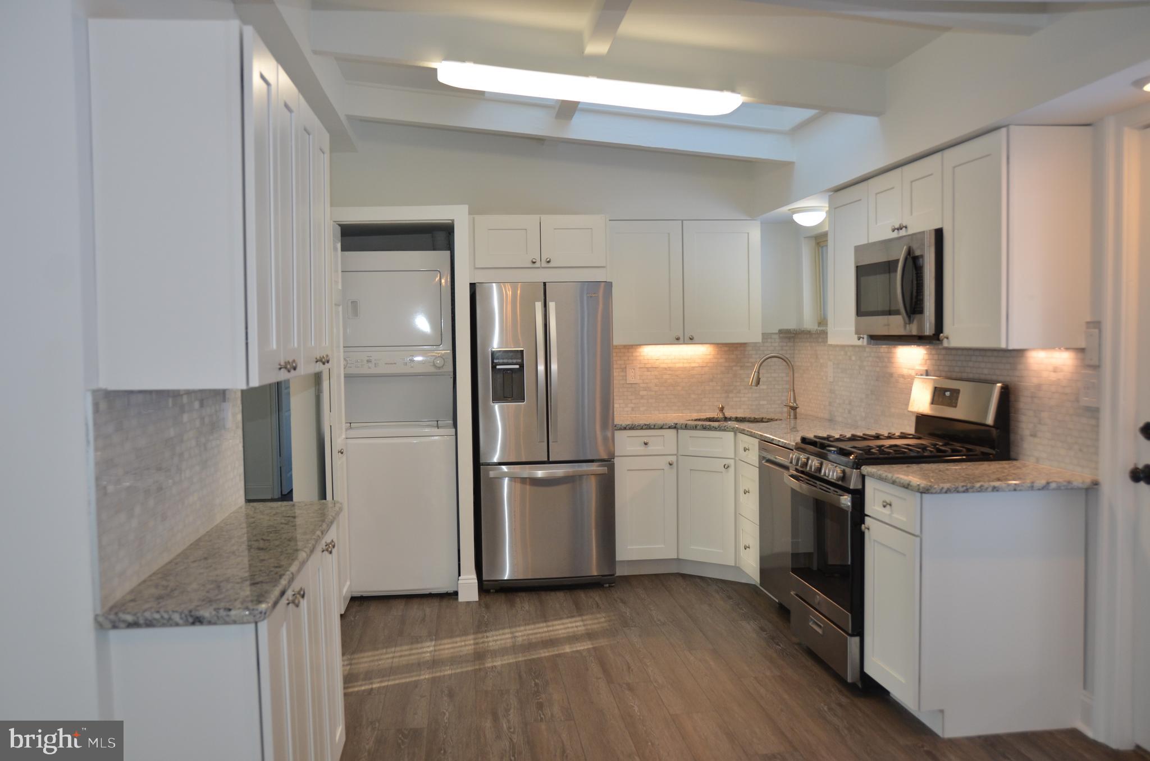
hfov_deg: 57.3
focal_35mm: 33
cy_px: 380
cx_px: 575
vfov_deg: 39.8
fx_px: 1052
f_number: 3.8
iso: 400
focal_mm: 22
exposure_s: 1/125
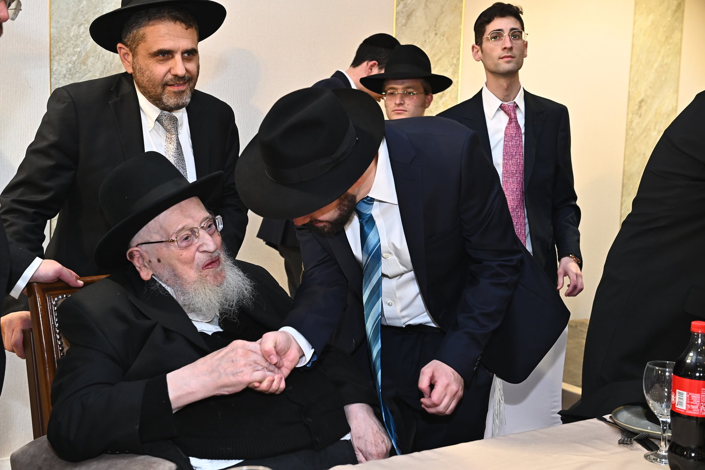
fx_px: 979
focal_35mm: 50
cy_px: 235
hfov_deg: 39.6
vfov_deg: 27.0
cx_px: 352
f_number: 5
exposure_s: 1/200
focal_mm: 50
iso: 1600
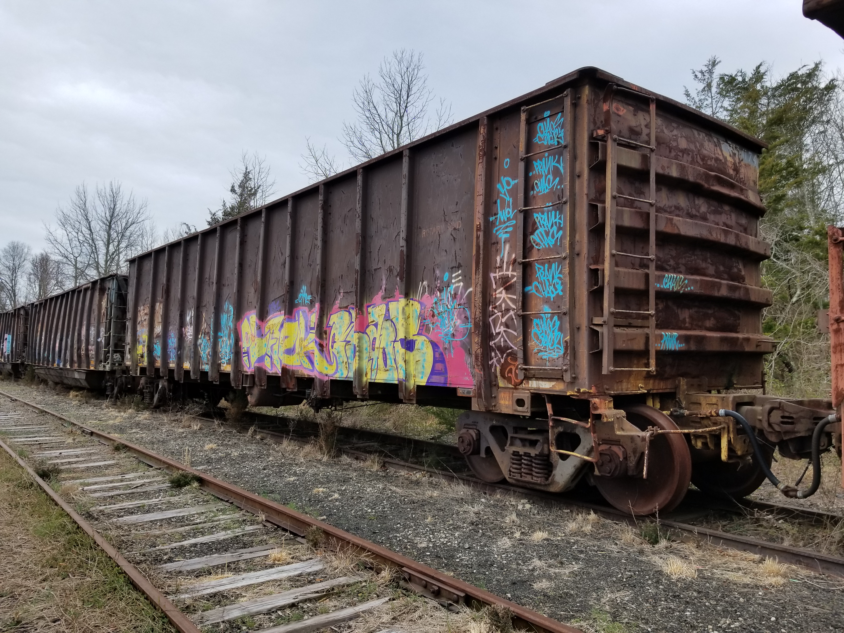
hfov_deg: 67.3
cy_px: 316
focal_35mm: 26
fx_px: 634
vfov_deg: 53.1
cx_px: 422
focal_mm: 4.25
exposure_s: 1/1080
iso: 50
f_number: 1.7
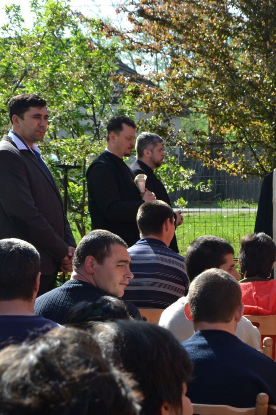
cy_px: 239
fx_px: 1068
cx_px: 314
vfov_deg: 21.9
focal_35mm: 93
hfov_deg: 14.3
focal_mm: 35
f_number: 6.3
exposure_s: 1/160
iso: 100
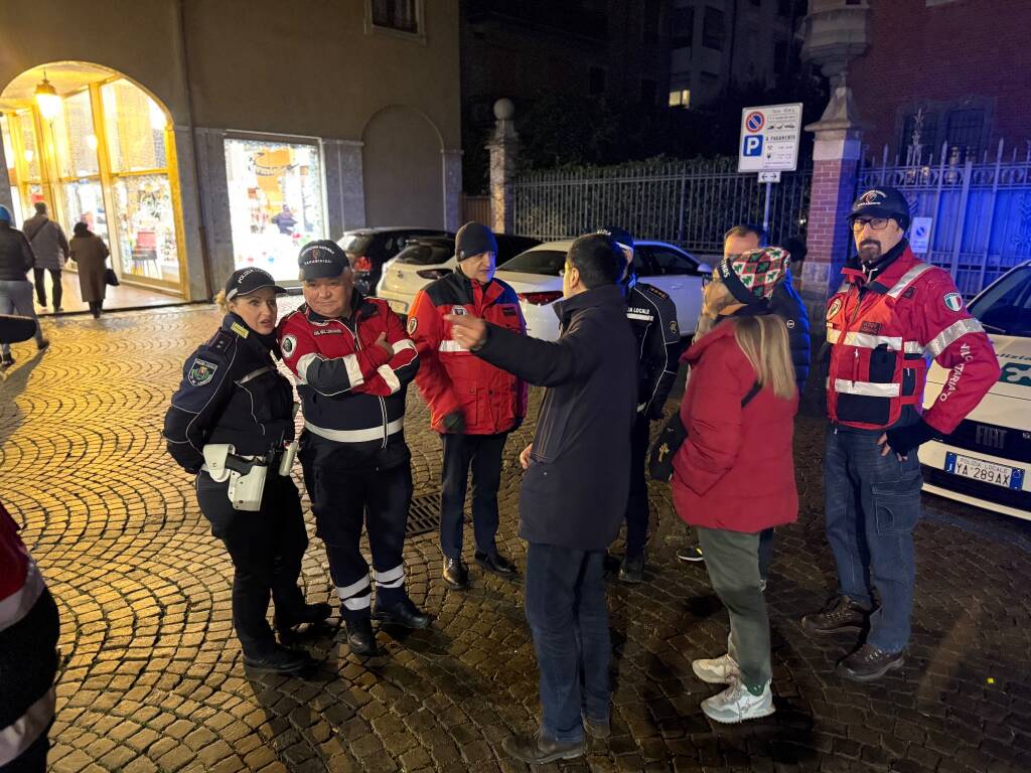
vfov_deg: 56.8
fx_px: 715
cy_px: 386
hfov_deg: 71.6
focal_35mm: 24
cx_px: 516
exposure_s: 1/25
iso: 1000
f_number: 1.78
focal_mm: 6.76
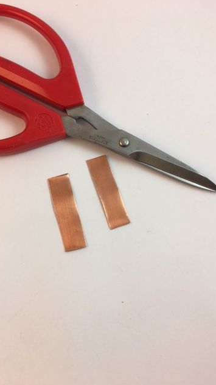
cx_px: 92
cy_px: 194
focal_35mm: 32
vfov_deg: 61.0
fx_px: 326
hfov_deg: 36.6
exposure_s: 1/120
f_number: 2.2
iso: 25
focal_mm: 4.15
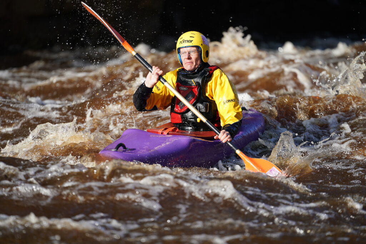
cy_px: 122
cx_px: 183
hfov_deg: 10.3
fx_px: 2033
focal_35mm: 200
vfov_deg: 6.9
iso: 160
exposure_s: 1/1600
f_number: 2.8
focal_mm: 200
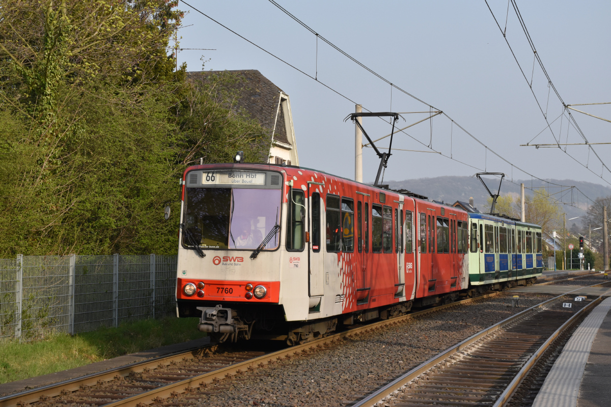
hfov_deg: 28.1
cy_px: 204
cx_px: 306
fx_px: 1222
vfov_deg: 18.9
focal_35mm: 72
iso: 200
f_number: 8
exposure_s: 1/400
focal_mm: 48
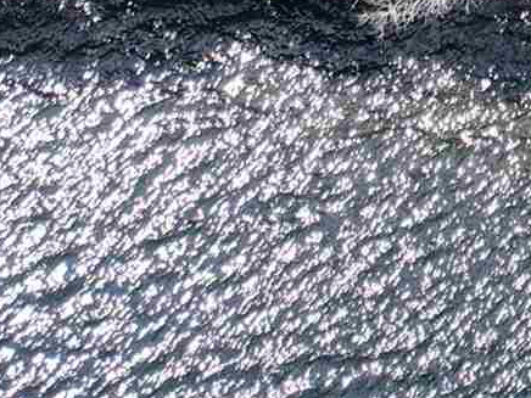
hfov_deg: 9.7
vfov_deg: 7.8
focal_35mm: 169
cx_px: 1449
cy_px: -700
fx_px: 2592
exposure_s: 1/1000
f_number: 2.8
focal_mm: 12.29
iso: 250
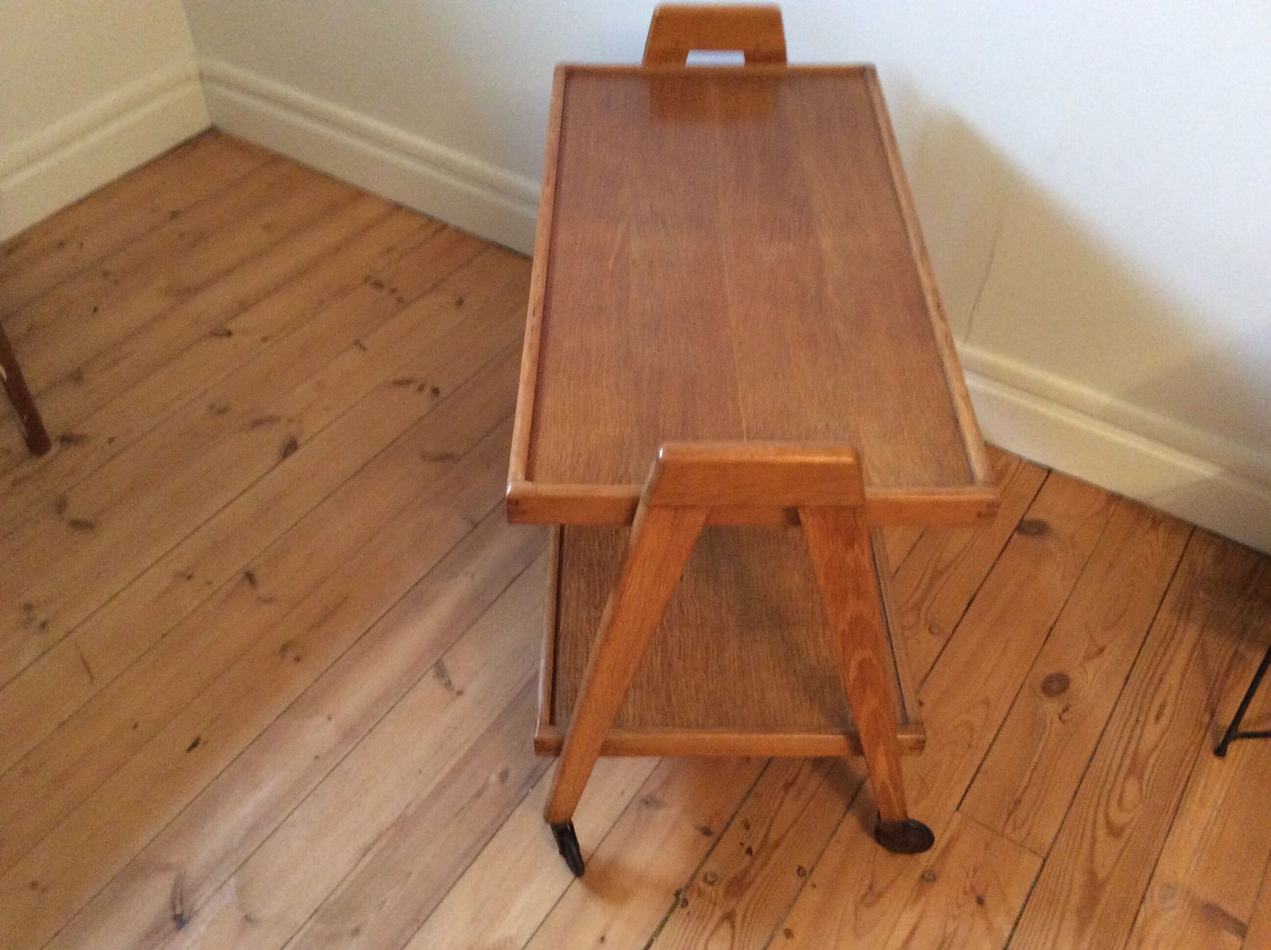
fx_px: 1173
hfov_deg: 56.9
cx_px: 636
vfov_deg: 44.1
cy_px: 475
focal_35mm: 32
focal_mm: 3.3
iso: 250
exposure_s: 1/20
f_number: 2.4
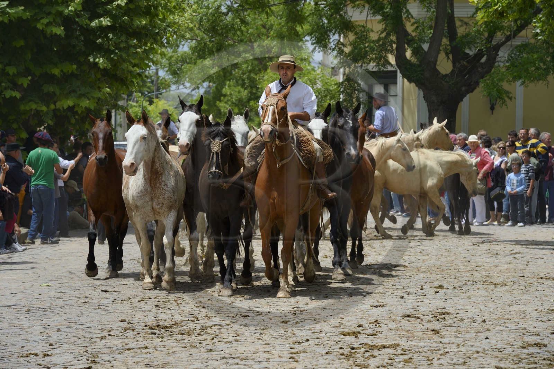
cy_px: 184
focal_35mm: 185
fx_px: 2845
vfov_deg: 7.4
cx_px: 277
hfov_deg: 11.1
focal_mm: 185
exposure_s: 1/500
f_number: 11
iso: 400
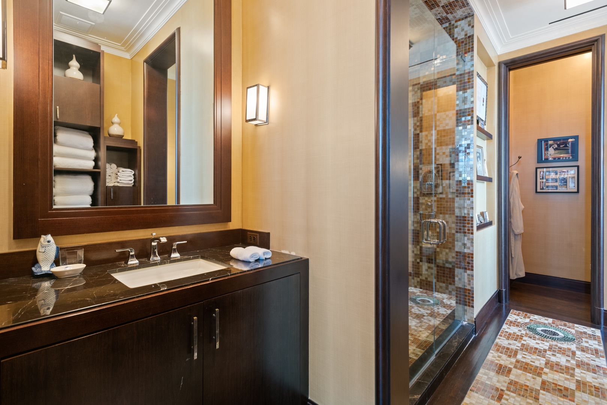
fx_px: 287
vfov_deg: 70.5
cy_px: 202
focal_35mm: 17
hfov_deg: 93.3
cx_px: 304
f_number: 8
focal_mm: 17
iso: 500
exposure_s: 1
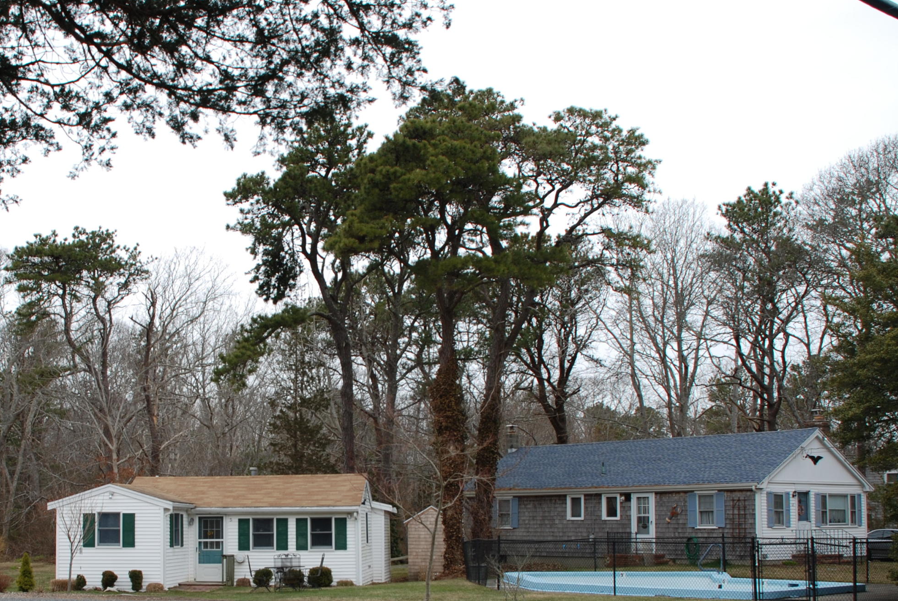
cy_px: 453
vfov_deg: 28.9
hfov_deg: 42.2
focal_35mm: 46
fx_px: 1149
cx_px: 313
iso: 110
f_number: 5.6
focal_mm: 20
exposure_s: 1/125
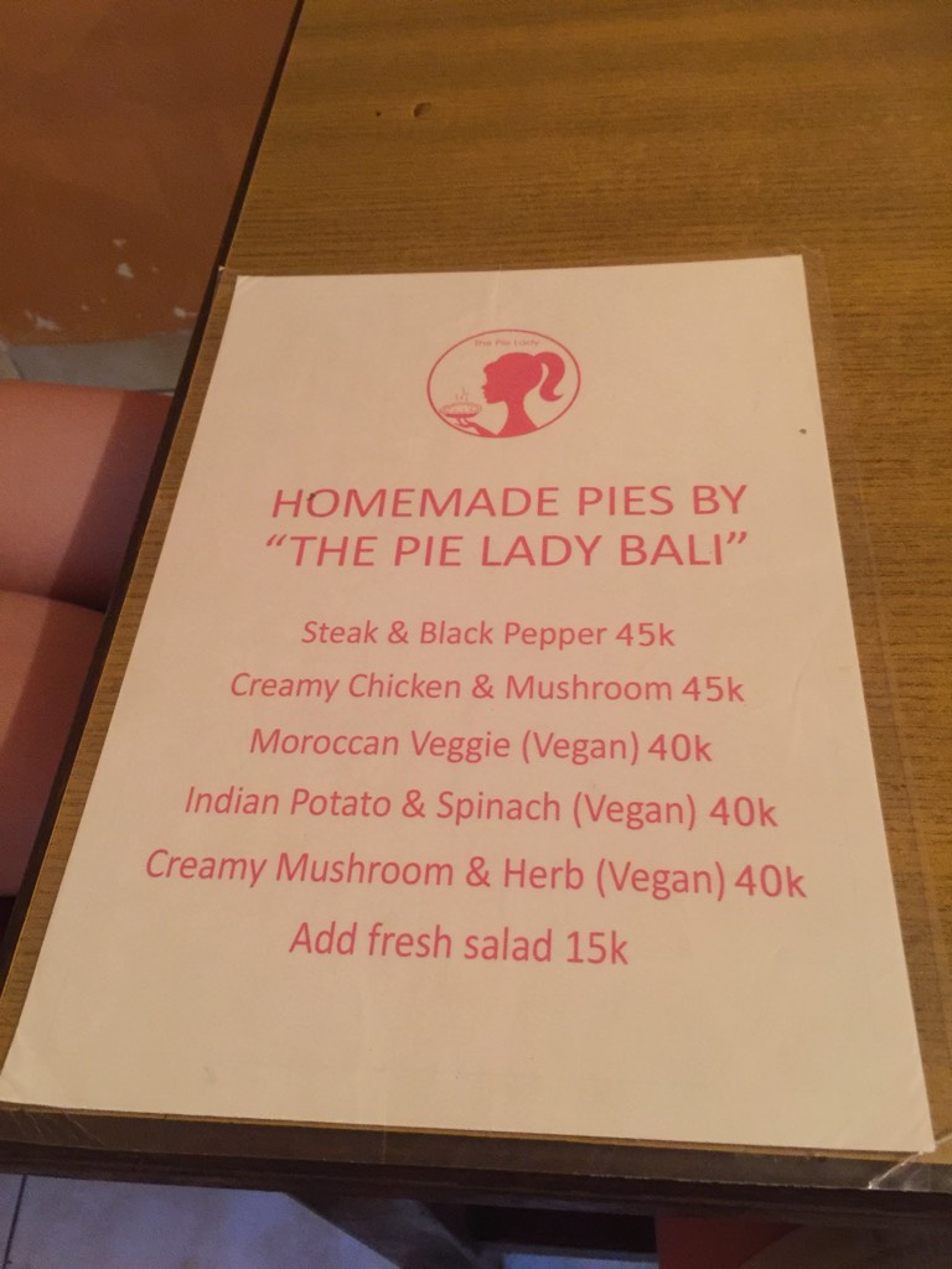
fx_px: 1063
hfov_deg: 48.2
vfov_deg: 61.7
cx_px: 476
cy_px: 634
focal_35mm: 29
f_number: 2.2
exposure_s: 1/4
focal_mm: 4.15
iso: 160
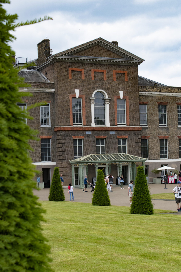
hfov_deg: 19.7
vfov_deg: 29.2
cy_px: 136
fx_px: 520
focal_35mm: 69
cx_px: 90
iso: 800
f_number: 13
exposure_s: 1/640
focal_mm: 46
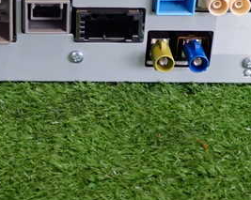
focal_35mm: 90
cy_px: 40
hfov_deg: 21.0
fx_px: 668
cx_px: 42
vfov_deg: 16.9
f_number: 2.8
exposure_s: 1/40
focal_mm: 7.31
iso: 640
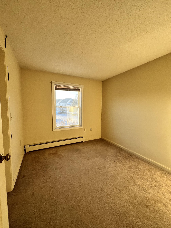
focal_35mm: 13
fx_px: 86
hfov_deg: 89.9
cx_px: 86
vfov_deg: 106.2
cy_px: 114
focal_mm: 1.57
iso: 40
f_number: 1.8
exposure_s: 1/99
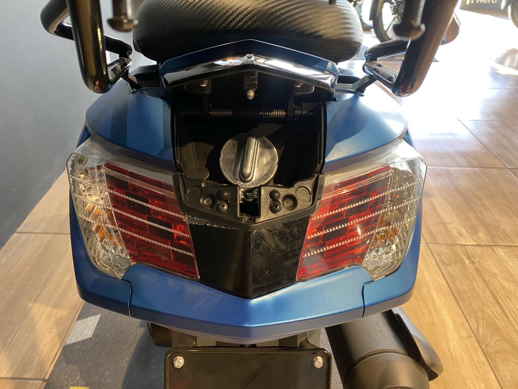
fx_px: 389
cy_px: 194
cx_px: 259
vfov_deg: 53.1
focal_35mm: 26
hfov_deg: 67.3
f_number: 1.8
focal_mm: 4.25
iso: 160
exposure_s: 1/50
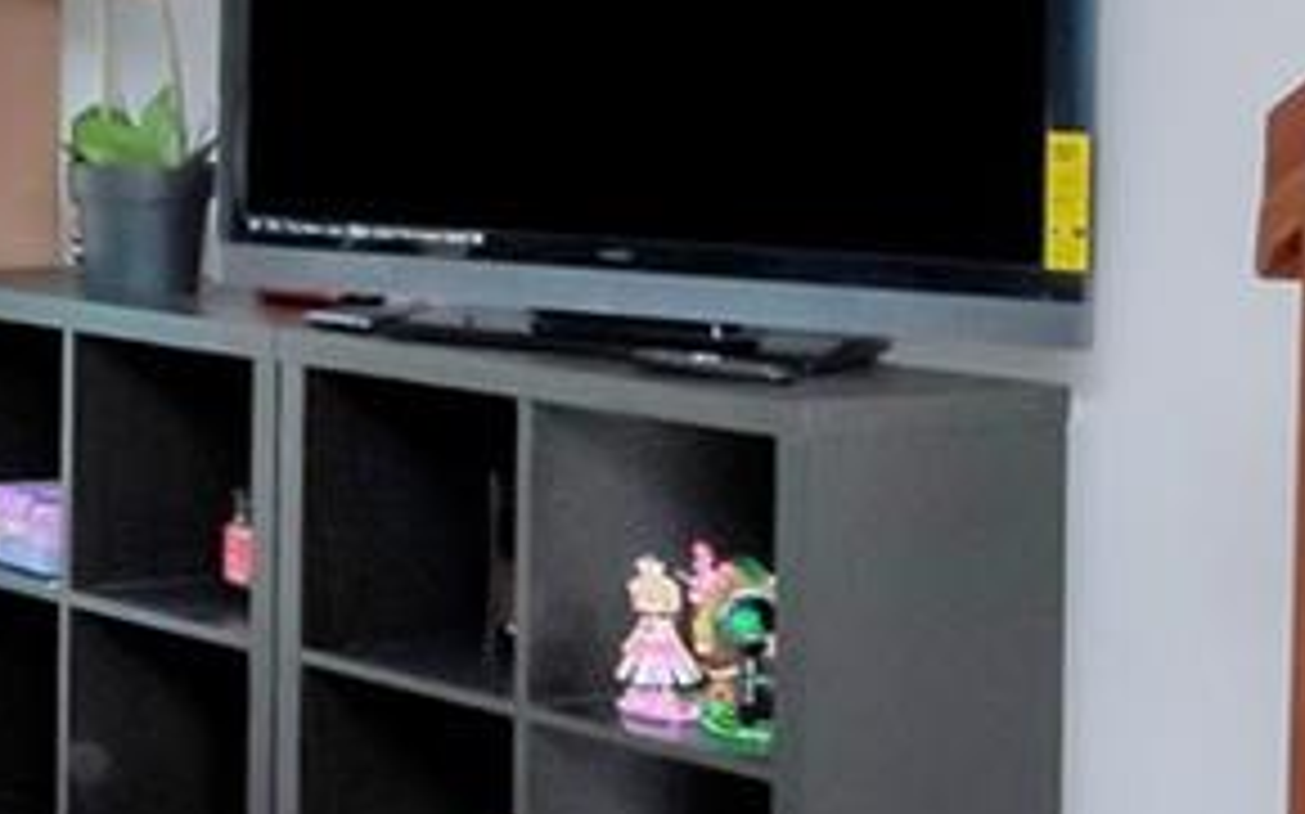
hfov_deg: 19.0
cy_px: 724
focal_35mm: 93
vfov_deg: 13.9
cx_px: -778
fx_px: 3300
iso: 800
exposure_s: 1/200
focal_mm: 11
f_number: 9
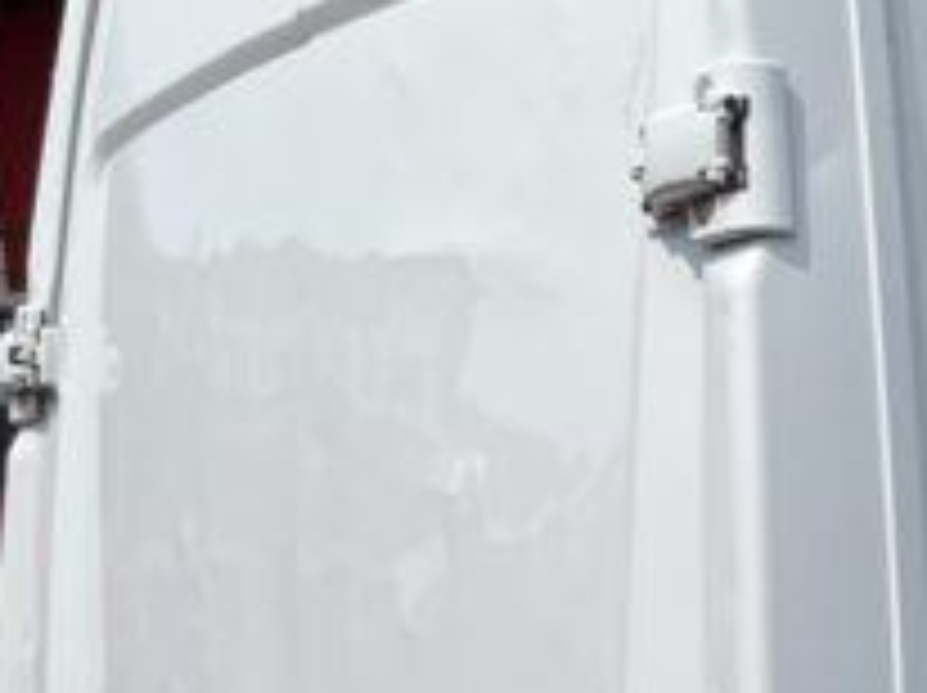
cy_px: 837
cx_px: 1413
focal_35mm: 101
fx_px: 2702
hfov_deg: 17.4
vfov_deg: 14.2
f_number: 1.6
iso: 50
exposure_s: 1/6173
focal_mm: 5.1
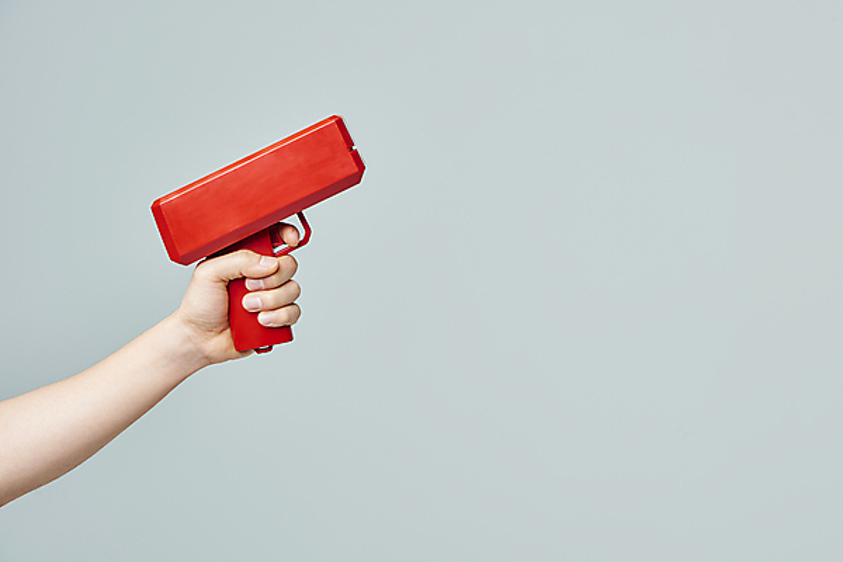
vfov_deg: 19.5
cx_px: 422
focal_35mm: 70
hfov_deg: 28.8
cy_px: 281
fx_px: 1639
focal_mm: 70
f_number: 11
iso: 100
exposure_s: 1/125
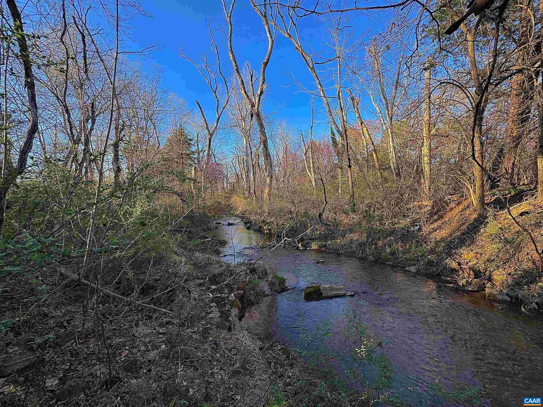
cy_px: 204
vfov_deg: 85.7
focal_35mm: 14
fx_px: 220
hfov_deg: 102.1
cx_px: 272
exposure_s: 1/247
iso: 40
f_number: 2.2
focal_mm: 2.22
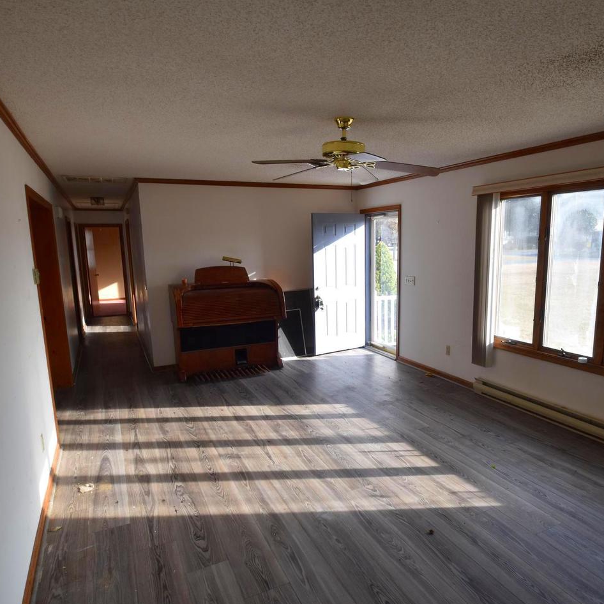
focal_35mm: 22
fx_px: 441
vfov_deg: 68.8
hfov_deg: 68.4
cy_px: 306
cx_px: 353
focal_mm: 11.5
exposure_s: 1/200
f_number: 7.1
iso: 400
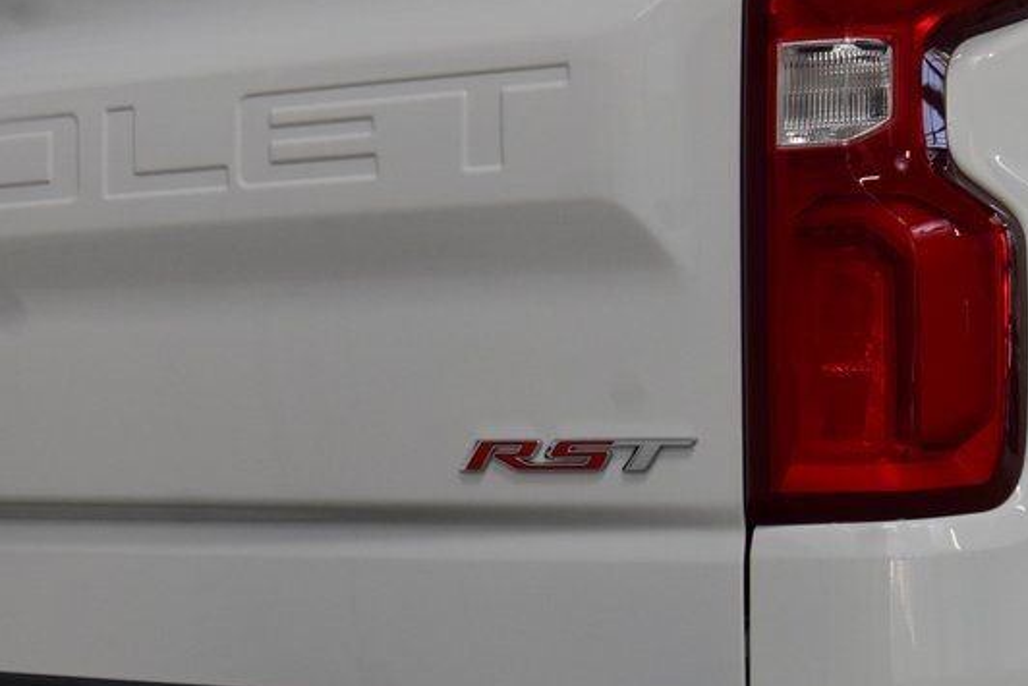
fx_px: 2884
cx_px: 247
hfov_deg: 20.1
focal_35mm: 101
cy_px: 590
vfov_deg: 13.5
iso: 1100
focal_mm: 35
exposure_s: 1/60
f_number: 8
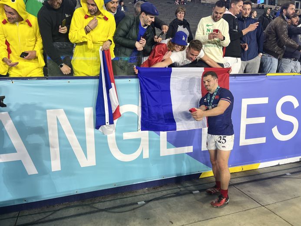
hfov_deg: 67.3
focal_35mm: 26
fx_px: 226
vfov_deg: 53.1
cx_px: 150
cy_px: 113
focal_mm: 5.1
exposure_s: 1/118
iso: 125
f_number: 1.6
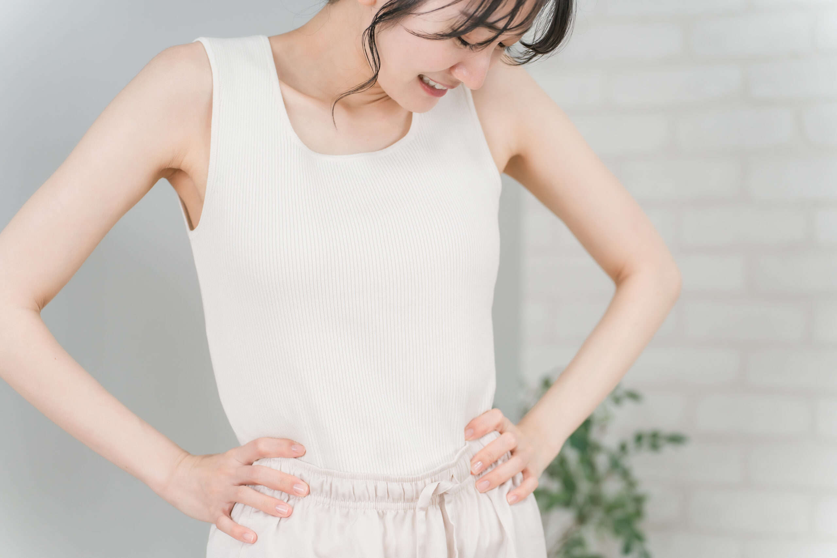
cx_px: 418
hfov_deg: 21.9
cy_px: 279
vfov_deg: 14.7
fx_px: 2162
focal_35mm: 93
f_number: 2.8
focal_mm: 93
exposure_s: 1/200
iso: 250
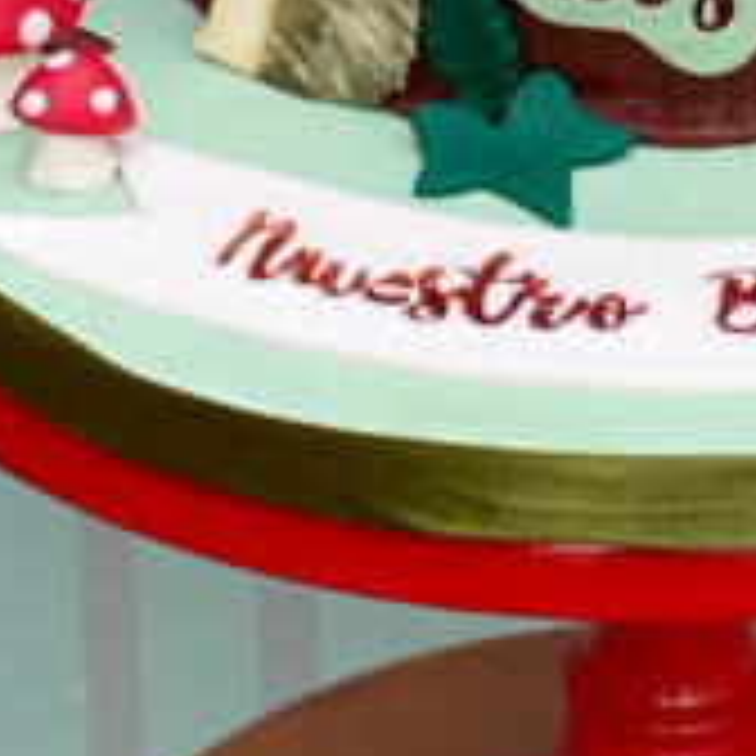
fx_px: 4991
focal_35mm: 202
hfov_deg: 8.6
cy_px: -576
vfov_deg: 8.4
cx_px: 722
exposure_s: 1/387
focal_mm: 6
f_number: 2
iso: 20
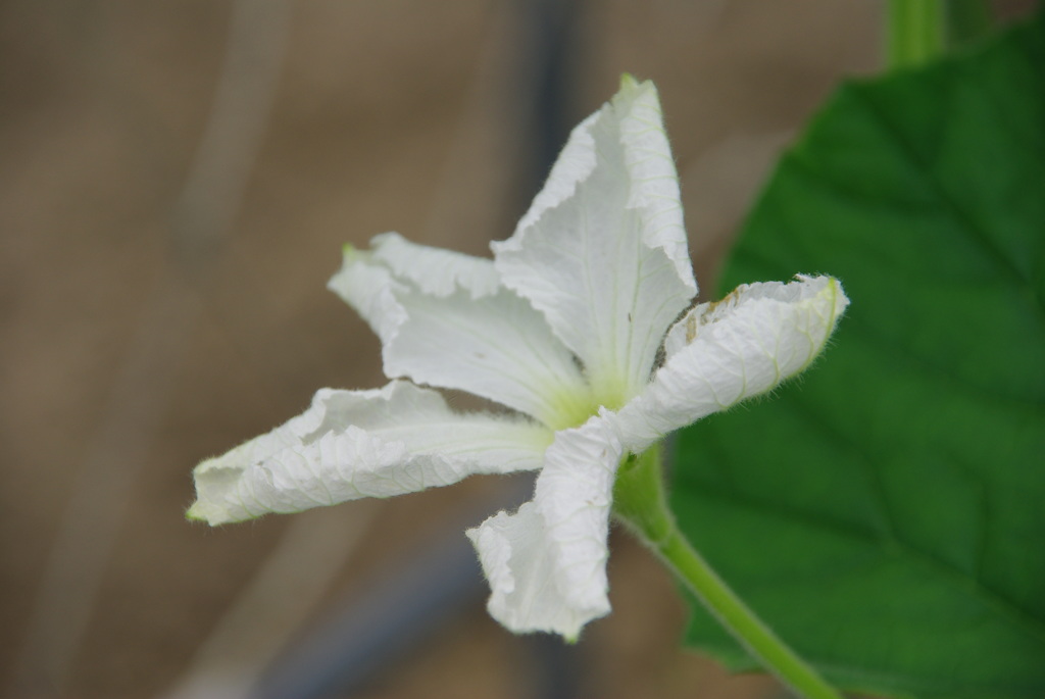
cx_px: 522
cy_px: 350
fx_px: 8717
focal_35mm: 300
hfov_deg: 6.9
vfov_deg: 4.6
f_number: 6.7
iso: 100
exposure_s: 1/350
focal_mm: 200
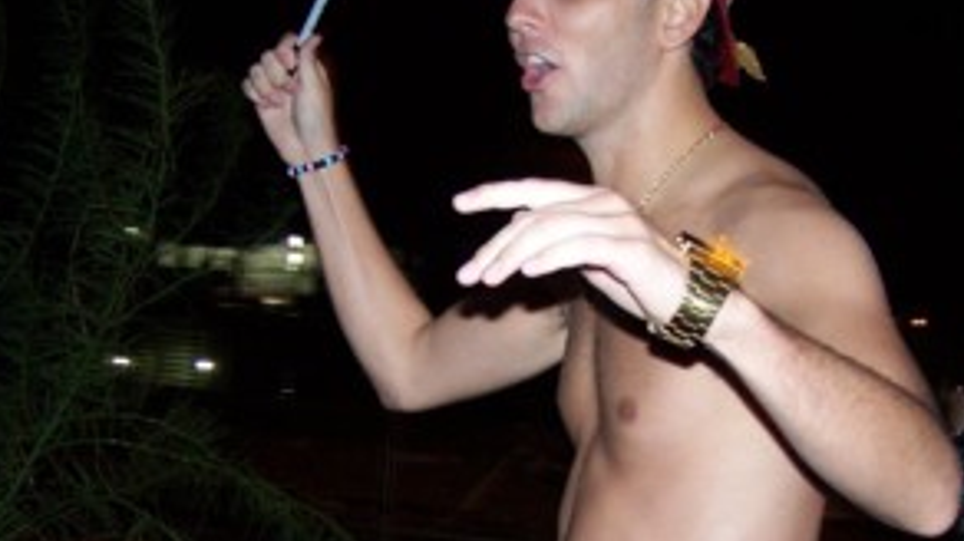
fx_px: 1814
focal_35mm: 71
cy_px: 500
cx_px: 462
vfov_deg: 16.7
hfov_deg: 29.8
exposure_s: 1/60
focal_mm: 6.3
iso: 140
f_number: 2.8
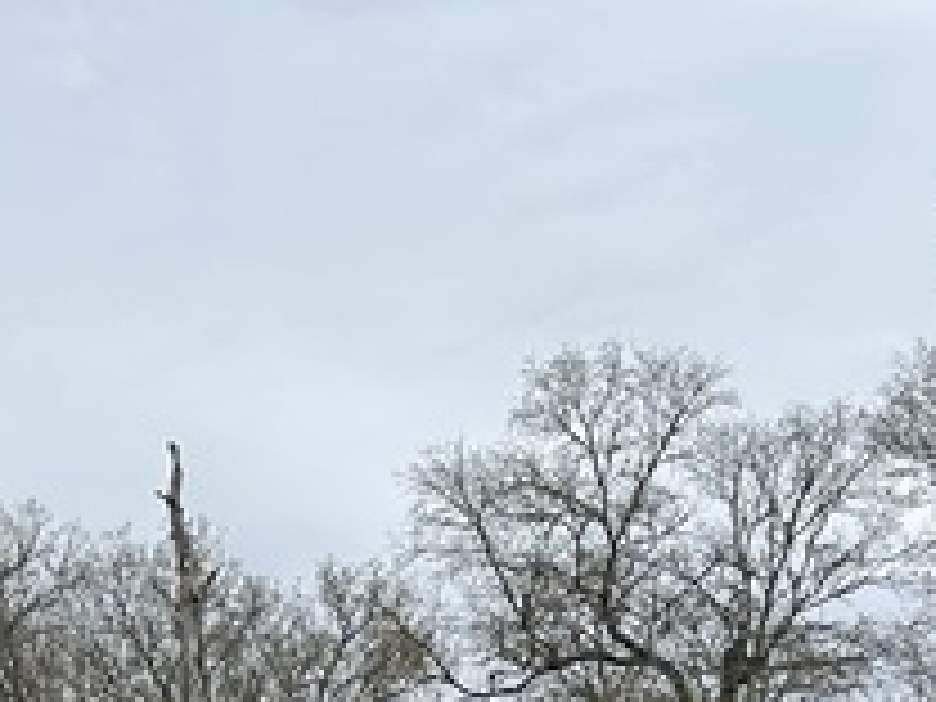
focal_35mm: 80
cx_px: 356
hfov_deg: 24.4
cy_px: 1058
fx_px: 2163
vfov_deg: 16.7
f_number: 1.5
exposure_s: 1/1869
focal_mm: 5.7
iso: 50
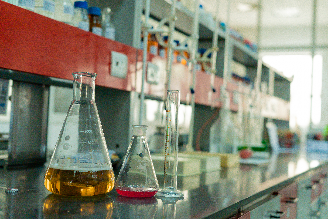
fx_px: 456
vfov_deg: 27.0
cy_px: 110
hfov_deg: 39.6
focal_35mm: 50
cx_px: 164
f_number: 2.8
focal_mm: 50
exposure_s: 1/100
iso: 1000
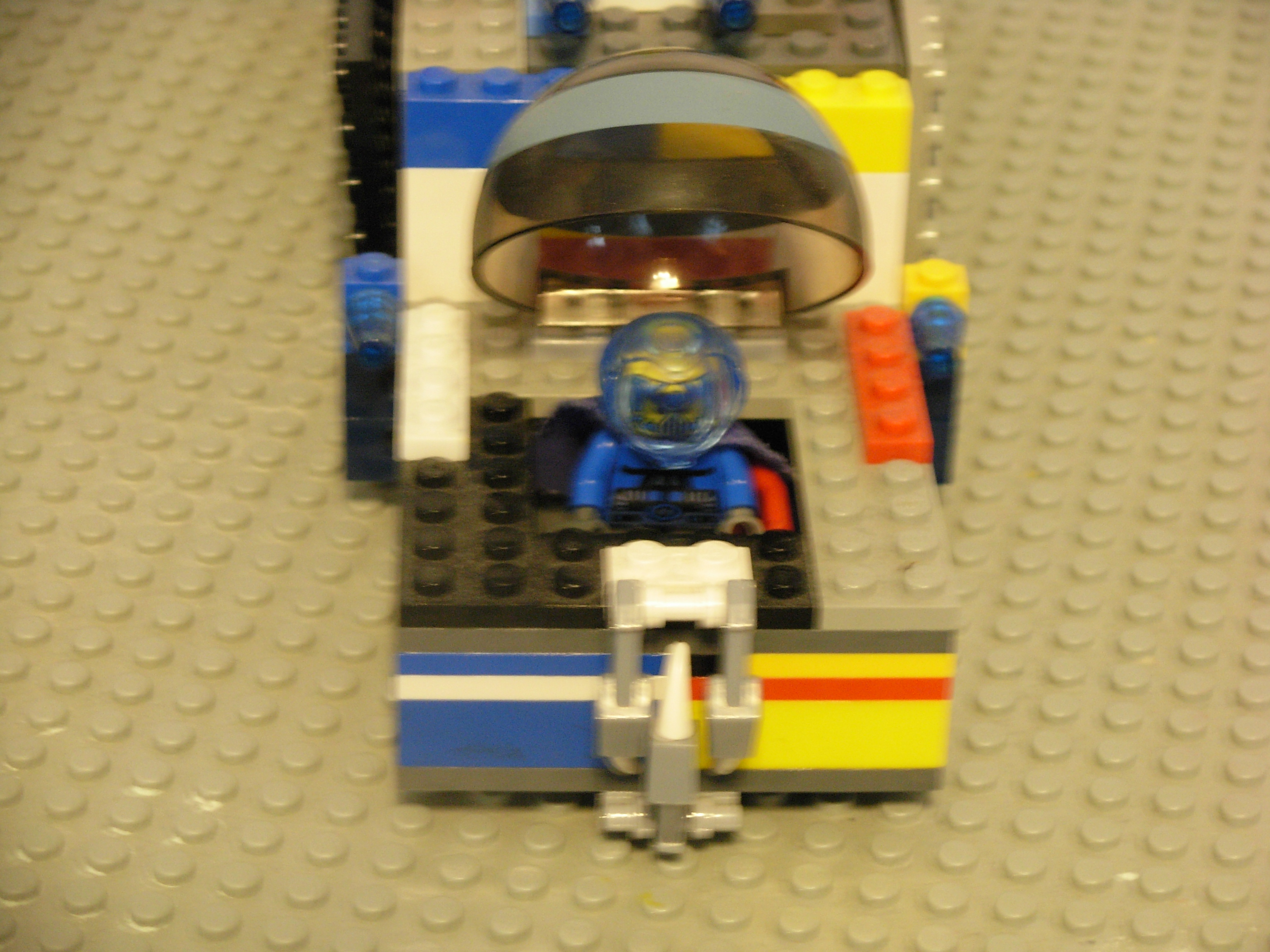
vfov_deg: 14.2
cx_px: 635
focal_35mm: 104
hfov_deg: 18.9
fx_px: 3816
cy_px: 476
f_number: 4
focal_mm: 17.2
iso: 231
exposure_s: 1/2.8
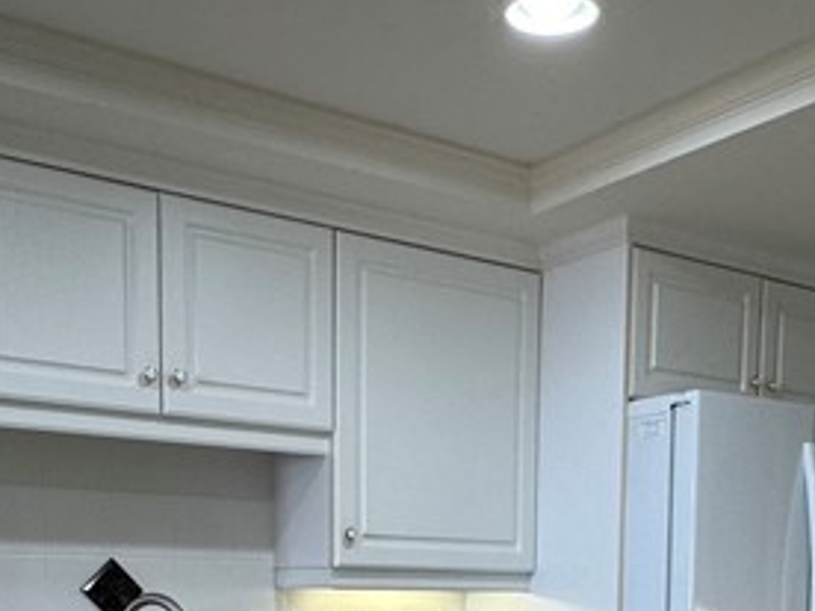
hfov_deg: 36.8
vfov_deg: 25.0
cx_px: 464
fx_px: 1224
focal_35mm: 52
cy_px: 750
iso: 160
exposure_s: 1/120
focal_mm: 2.22
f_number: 2.2
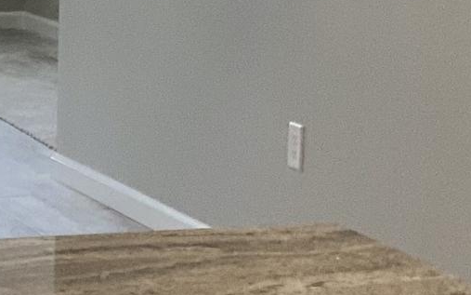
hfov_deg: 10.5
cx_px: -504
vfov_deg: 7.2
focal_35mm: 182
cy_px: 184
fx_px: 2336
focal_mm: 3
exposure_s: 1/120
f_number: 1.8
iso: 64
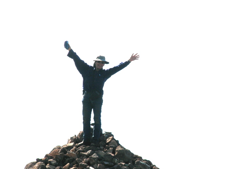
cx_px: 113
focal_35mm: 303
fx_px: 1976
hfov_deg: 6.5
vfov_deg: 4.9
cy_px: 84
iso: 50
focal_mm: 50
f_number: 4.4
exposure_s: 1/1000
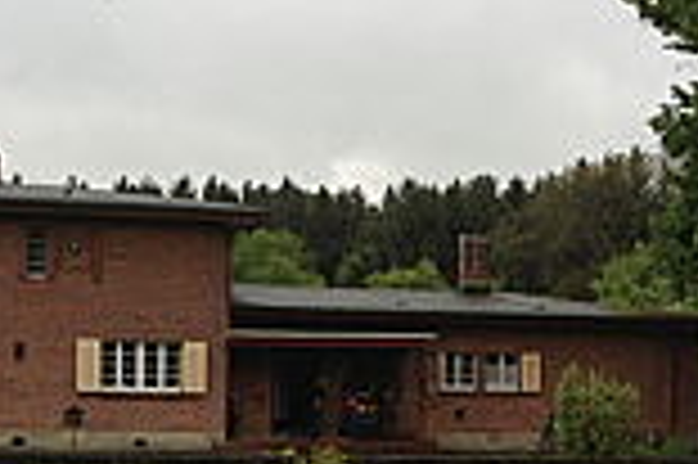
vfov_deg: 14.4
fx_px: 1821
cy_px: 410
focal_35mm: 94
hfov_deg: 21.7
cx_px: 342
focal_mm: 4.28
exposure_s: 1/389
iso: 50
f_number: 2.4
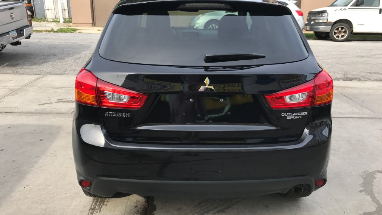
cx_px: 189
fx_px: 314
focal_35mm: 31
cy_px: 95
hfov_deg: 62.6
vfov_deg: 37.7
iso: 20
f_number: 1.8
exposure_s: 1/563
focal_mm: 3.99
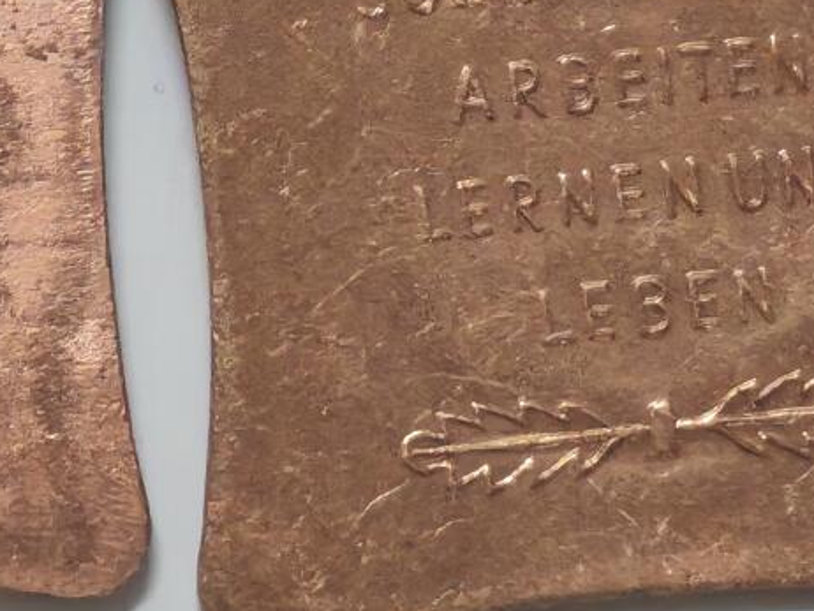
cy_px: 30
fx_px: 4847
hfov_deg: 9.6
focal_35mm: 206
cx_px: 100
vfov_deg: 7.2
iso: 800
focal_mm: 5.52
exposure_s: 1/33
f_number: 1.95
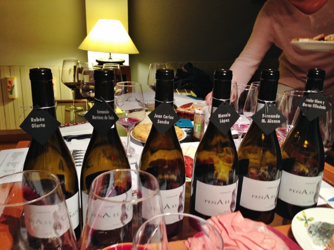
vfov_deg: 42.9
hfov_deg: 55.4
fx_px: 318
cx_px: 167
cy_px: 125
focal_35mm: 33
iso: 125
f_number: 2.4
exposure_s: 1/20
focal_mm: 4.12
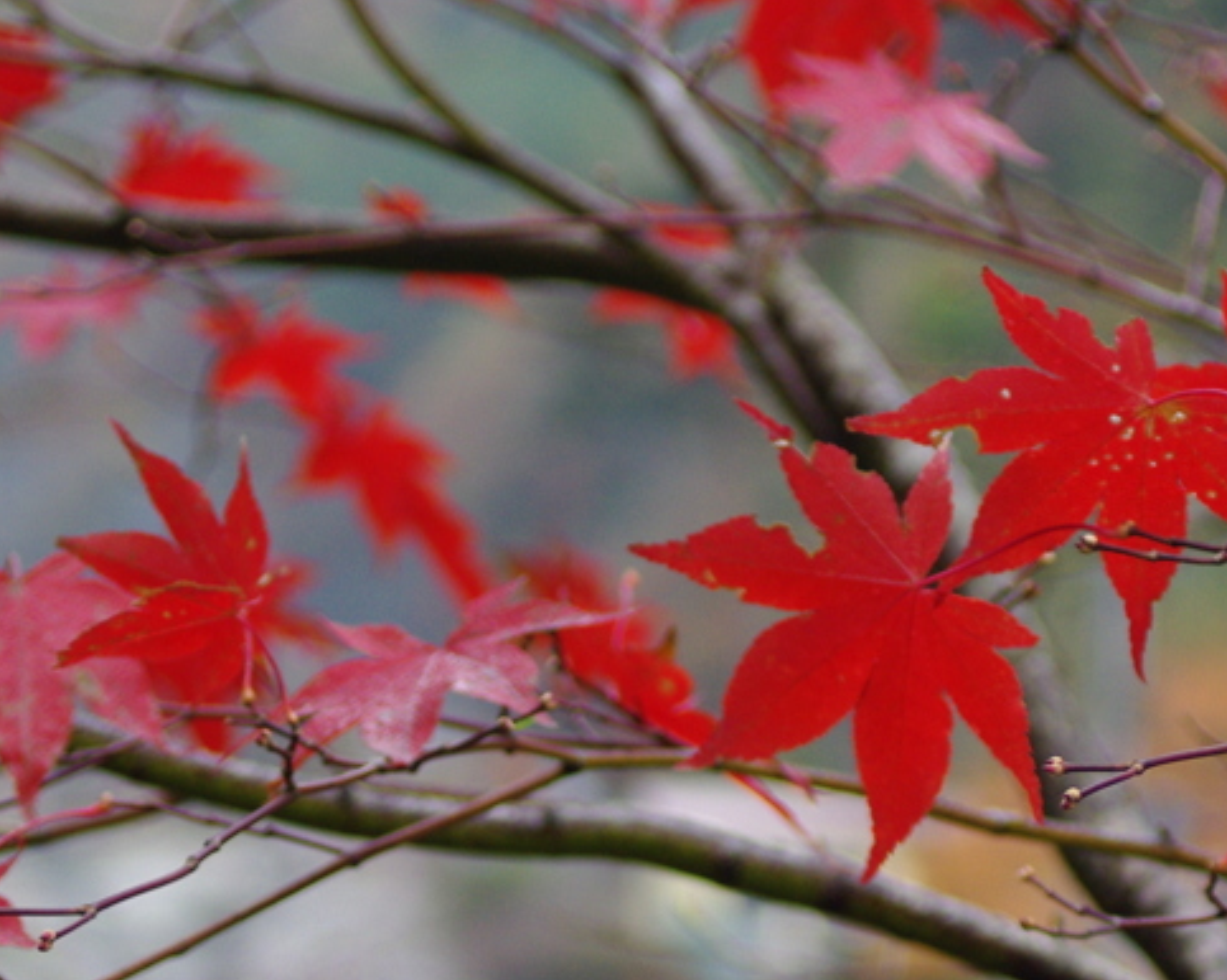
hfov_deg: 8.1
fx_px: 8676
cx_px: 821
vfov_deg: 6.5
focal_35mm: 239
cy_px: 631
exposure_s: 1/90
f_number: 5.6
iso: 400
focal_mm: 80
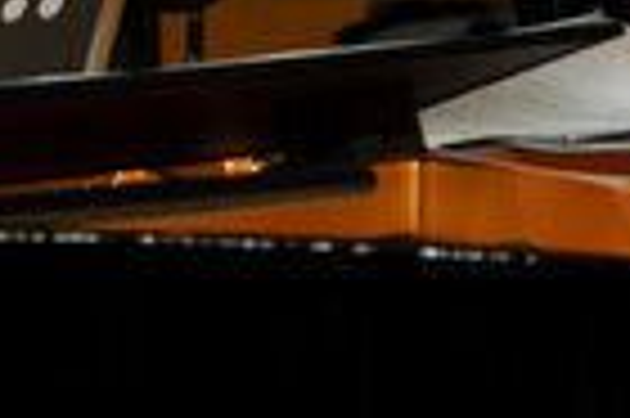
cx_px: -540
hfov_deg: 1.4
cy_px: -333
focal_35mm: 1469
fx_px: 25677
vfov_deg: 0.9
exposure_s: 1/640
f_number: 6.3
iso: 3200
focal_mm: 342
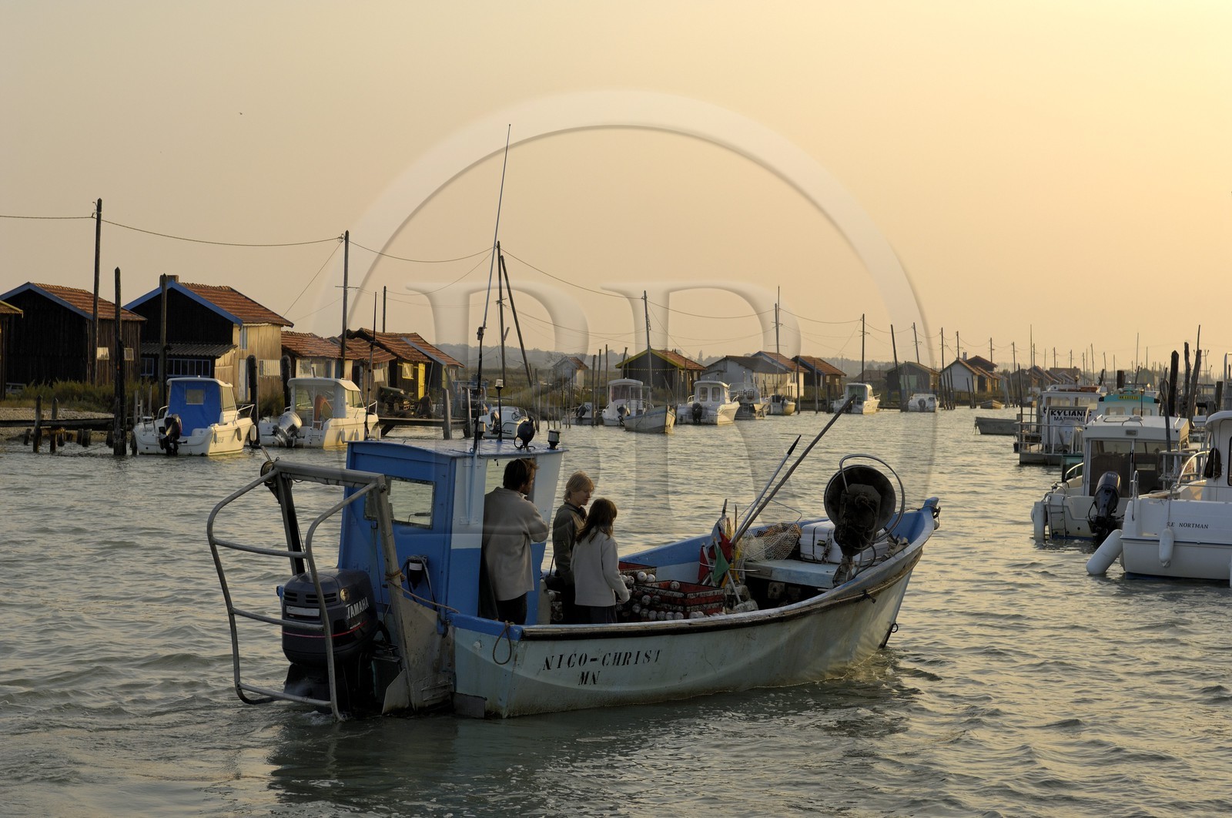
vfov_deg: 17.4
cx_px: 616
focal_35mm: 78
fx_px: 2666
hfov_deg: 26.0
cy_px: 409
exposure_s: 1/160
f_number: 6.3
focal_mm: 52
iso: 100
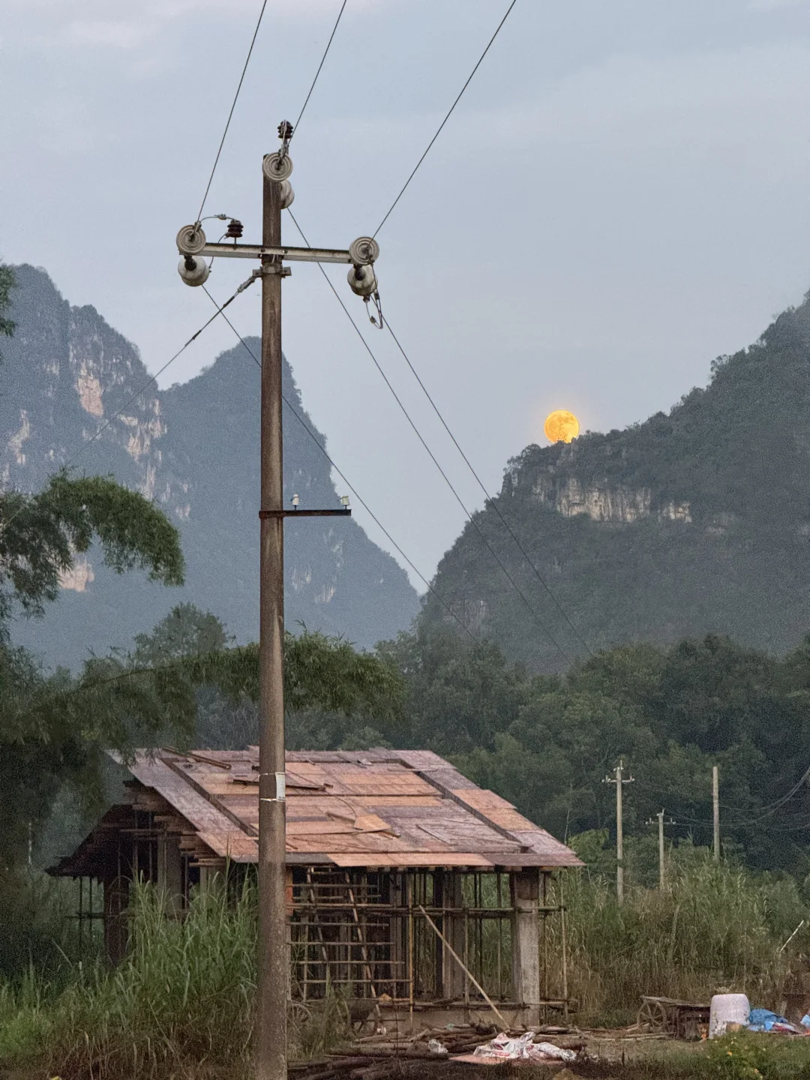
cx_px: 405
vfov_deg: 16.4
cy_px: 540
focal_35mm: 120
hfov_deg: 12.3
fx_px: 3744
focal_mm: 15.66
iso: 500
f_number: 2.8
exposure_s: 1/60
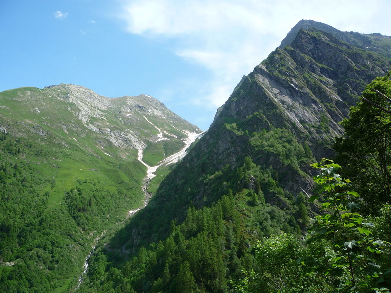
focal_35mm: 30
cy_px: 146
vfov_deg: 46.8
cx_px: 196
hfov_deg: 60.0
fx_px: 339
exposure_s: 1/400
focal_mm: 5.2
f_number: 4
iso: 100
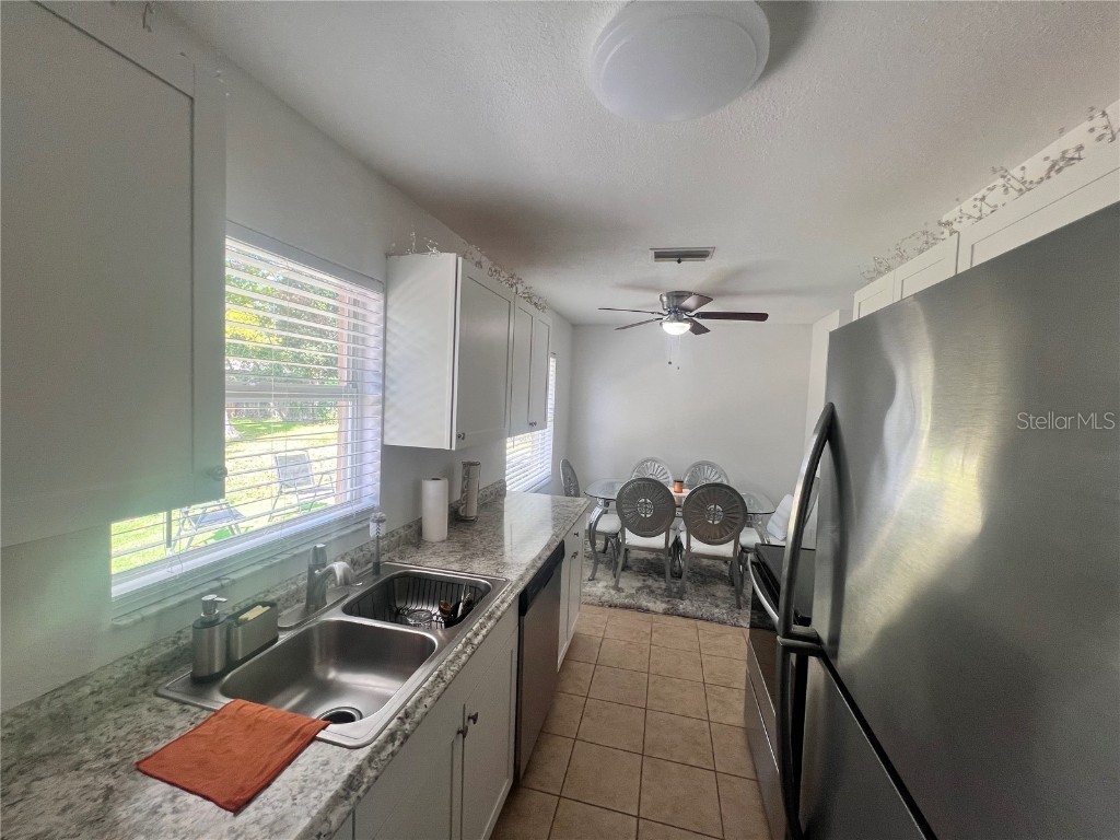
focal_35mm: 13
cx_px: 560
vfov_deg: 89.9
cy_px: 420
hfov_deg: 106.2
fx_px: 421
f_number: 1.8
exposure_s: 1/120
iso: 64
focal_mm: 1.57
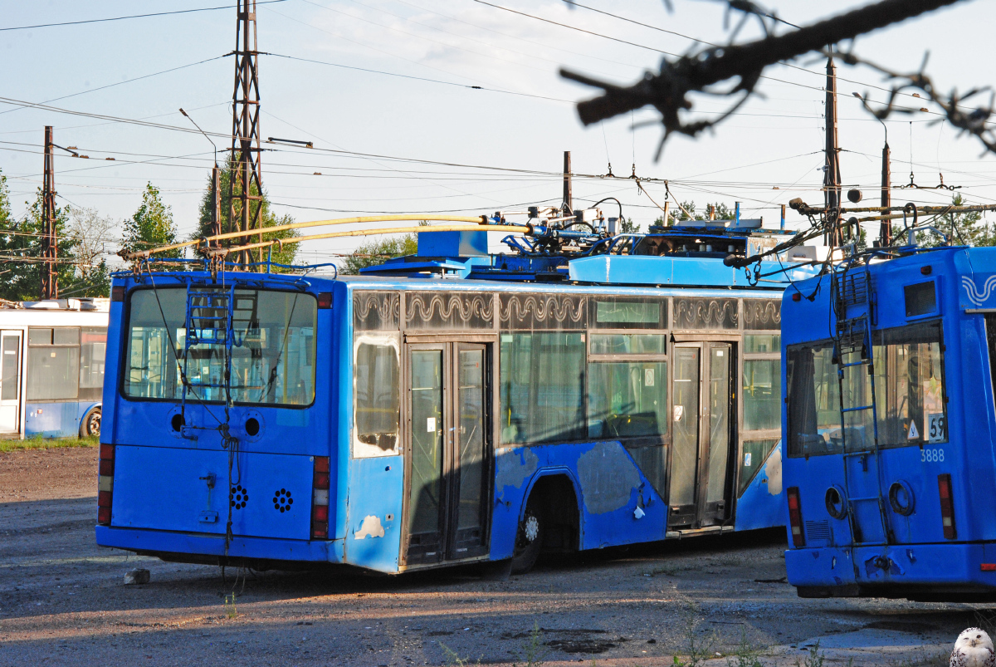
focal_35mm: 105
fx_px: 2908
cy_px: 334
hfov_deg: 19.4
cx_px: 498
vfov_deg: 13.1
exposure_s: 1/100
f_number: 18
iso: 400
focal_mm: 70
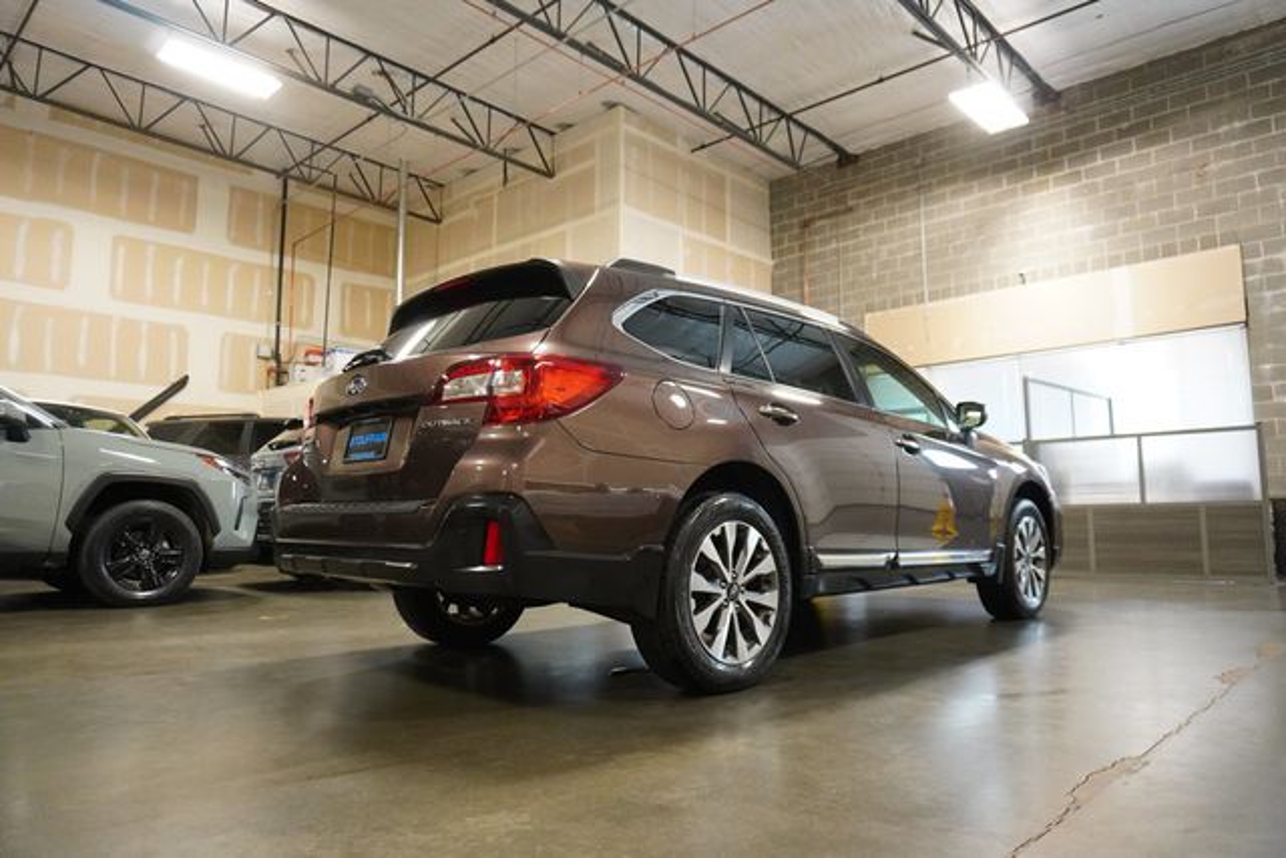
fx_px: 857
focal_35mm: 24
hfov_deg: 73.7
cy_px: 429
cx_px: 643
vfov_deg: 53.2
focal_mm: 16
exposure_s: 1/160
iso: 3200
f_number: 3.5
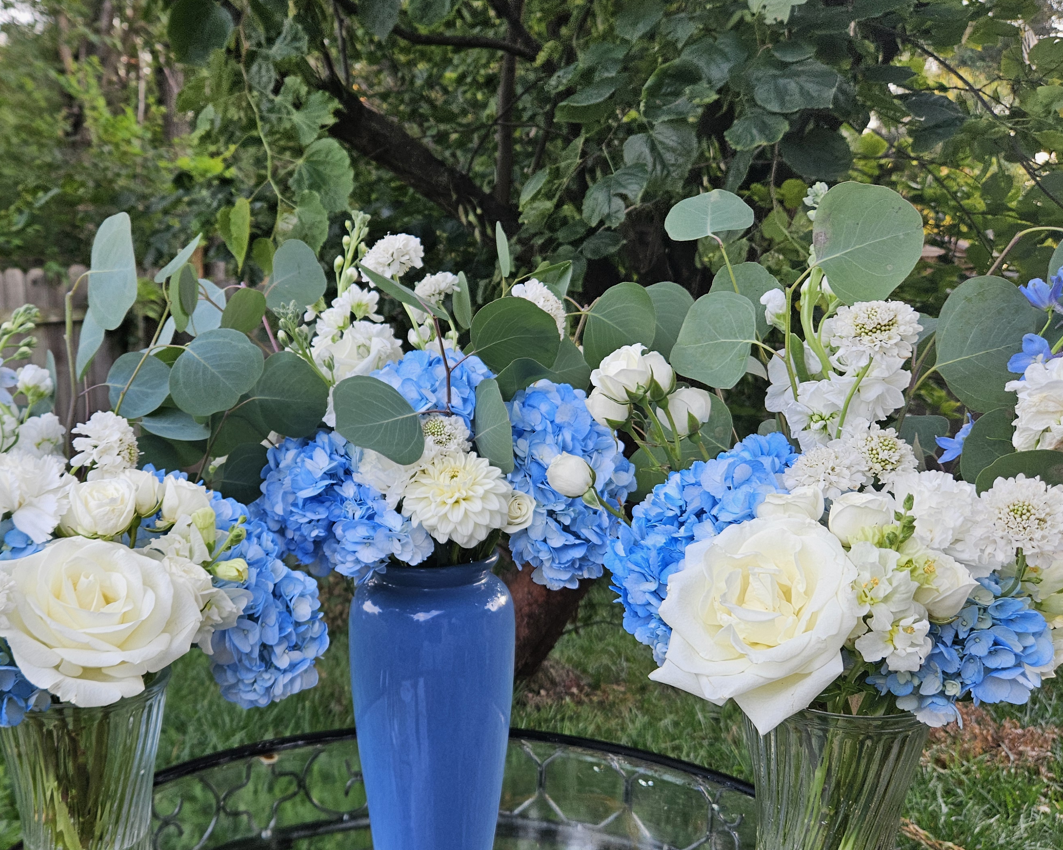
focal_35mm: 34
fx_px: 1070
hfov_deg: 52.2
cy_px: 522
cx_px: 388
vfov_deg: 43.1
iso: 80
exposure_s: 1/180
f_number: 1.8
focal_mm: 5.4
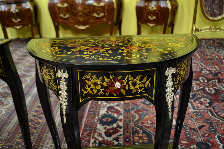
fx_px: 205
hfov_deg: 57.2
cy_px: 74
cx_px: 112
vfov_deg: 40.0
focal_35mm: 33
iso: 1600
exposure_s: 1/60
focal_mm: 22
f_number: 4
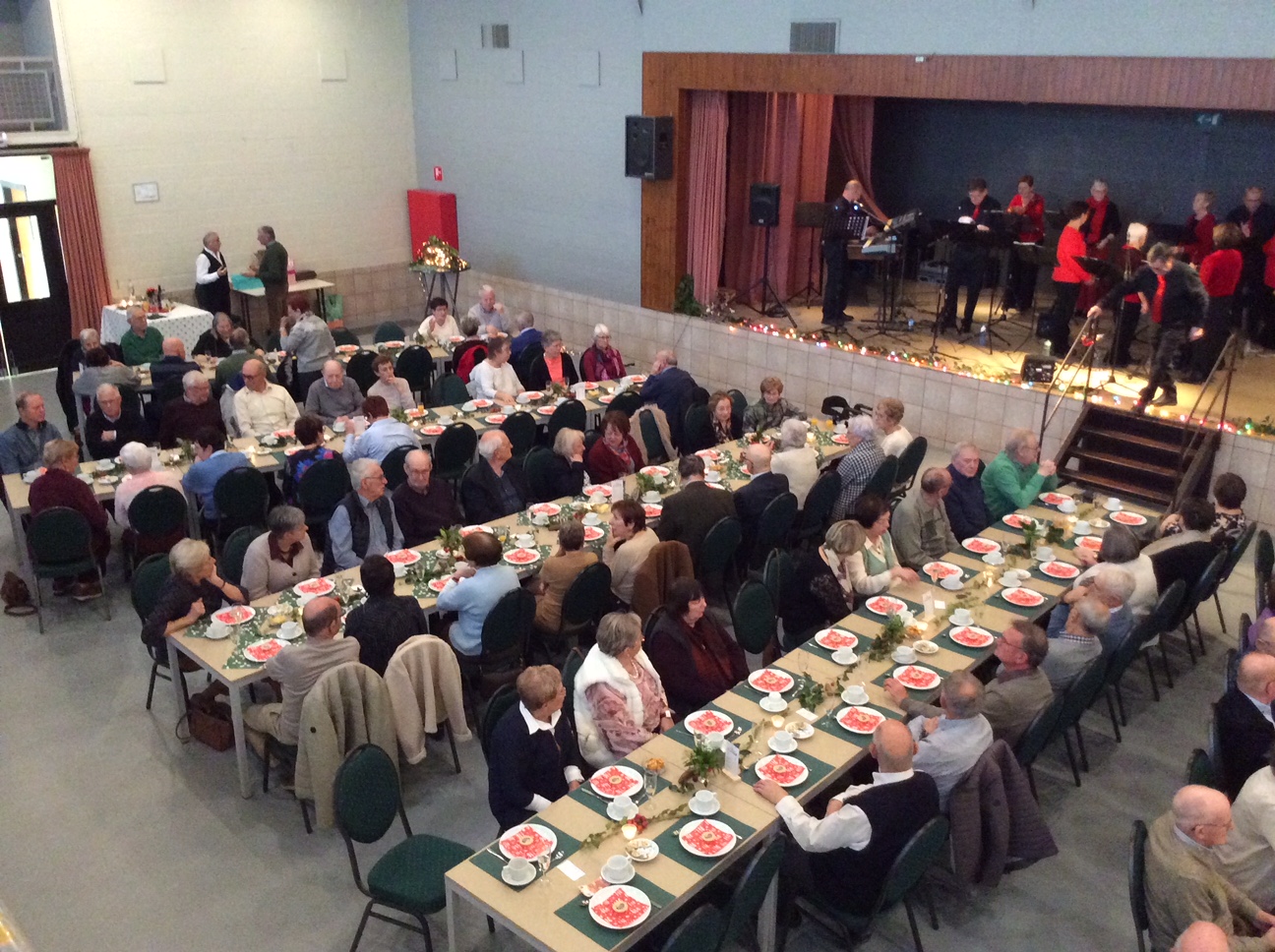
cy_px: 476
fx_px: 1177
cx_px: 638
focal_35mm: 32
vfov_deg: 44.1
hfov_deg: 56.9
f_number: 2.4
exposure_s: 1/17
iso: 400
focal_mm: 3.3
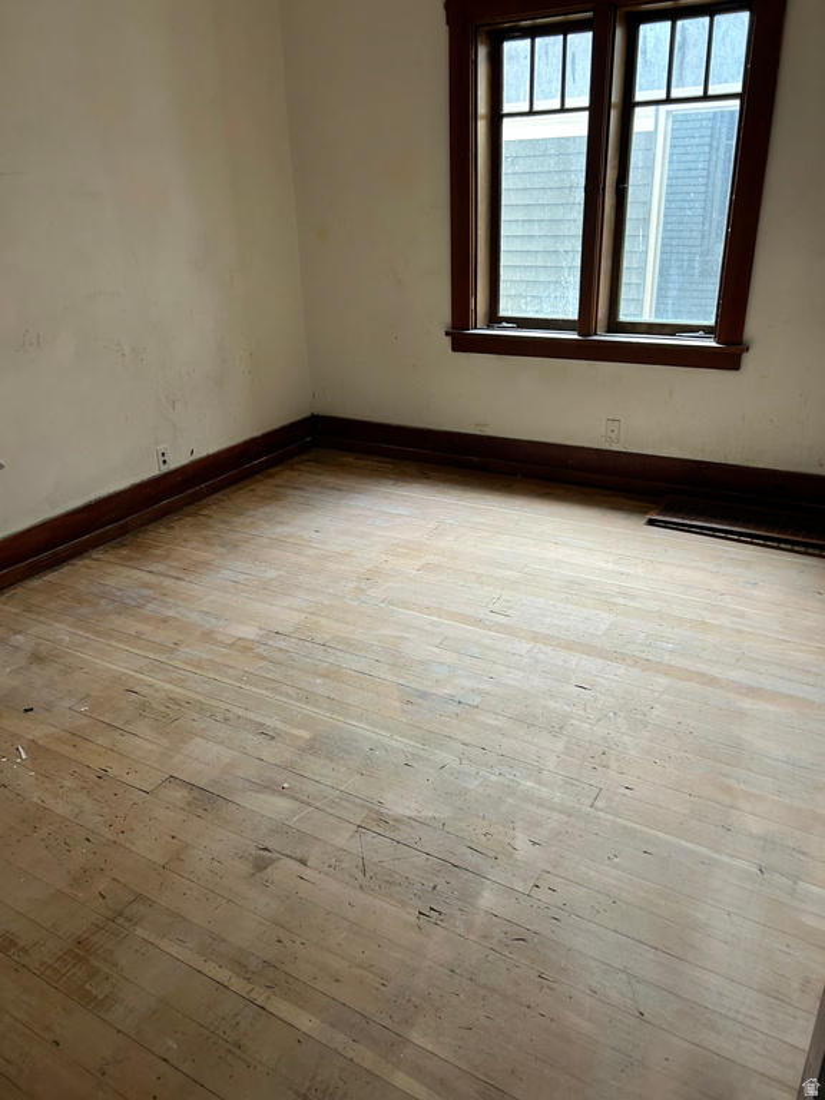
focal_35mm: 26
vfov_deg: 67.3
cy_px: 550
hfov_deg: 53.1
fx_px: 826
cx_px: 412
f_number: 1.5
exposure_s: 1/67
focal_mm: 5.7
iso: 125
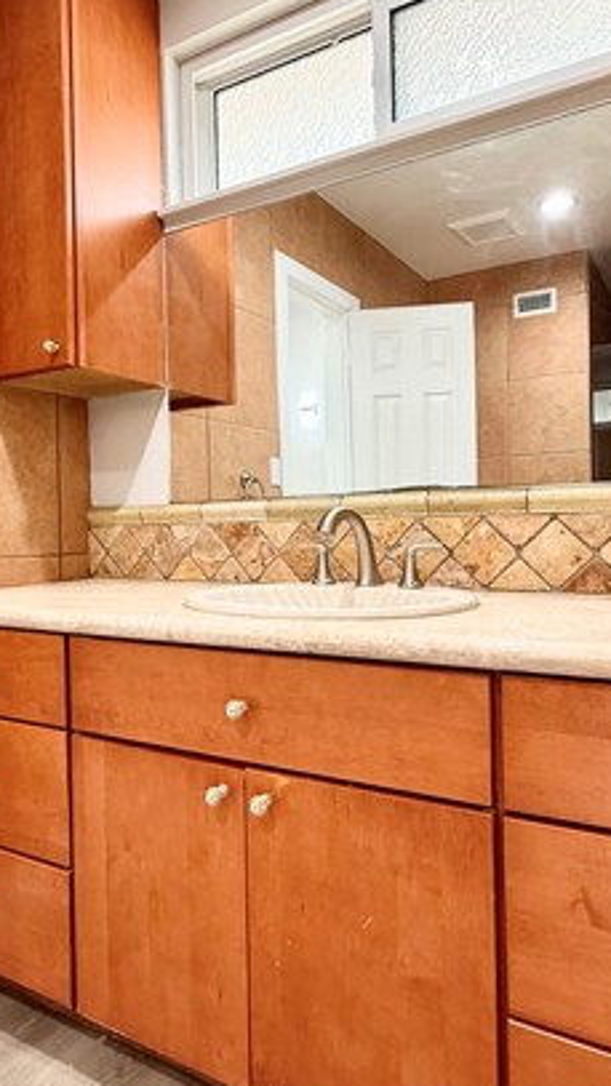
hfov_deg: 47.7
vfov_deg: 76.3
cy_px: 528
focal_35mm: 24
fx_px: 691
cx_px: 310
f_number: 2.2
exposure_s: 1/60
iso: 200
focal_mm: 2.22
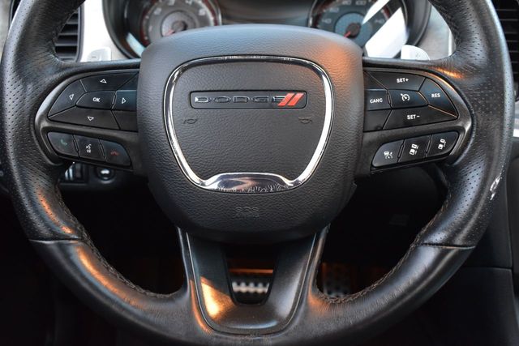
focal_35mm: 38
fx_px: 541
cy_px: 173
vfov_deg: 35.5
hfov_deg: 51.3
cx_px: 260
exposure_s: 1/15
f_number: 5.6
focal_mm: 25
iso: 1600
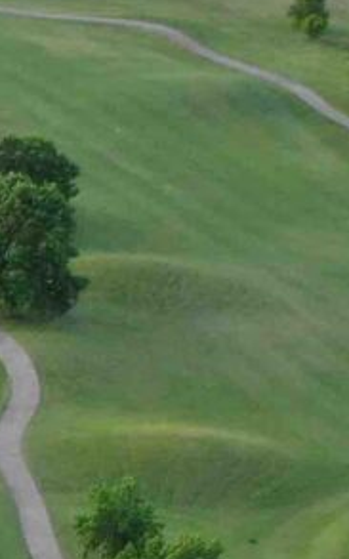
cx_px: -1724
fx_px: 3791
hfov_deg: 4.2
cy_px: 762
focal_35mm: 249
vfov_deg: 8.3
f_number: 4
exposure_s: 1/160
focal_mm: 10.26
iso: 100
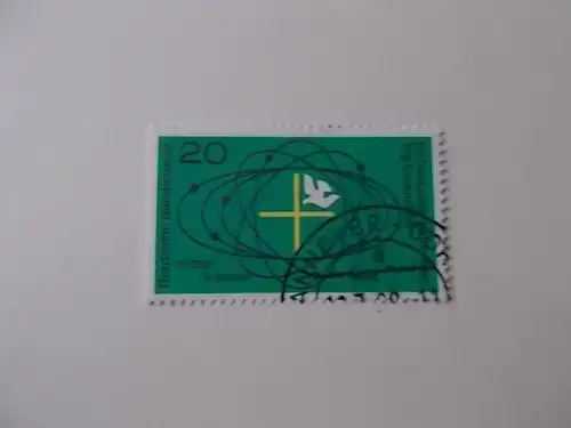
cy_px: 214
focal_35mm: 26
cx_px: 286
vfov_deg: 53.1
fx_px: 429
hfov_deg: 67.3
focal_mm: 4.6
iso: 200
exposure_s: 1/4
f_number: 3.2
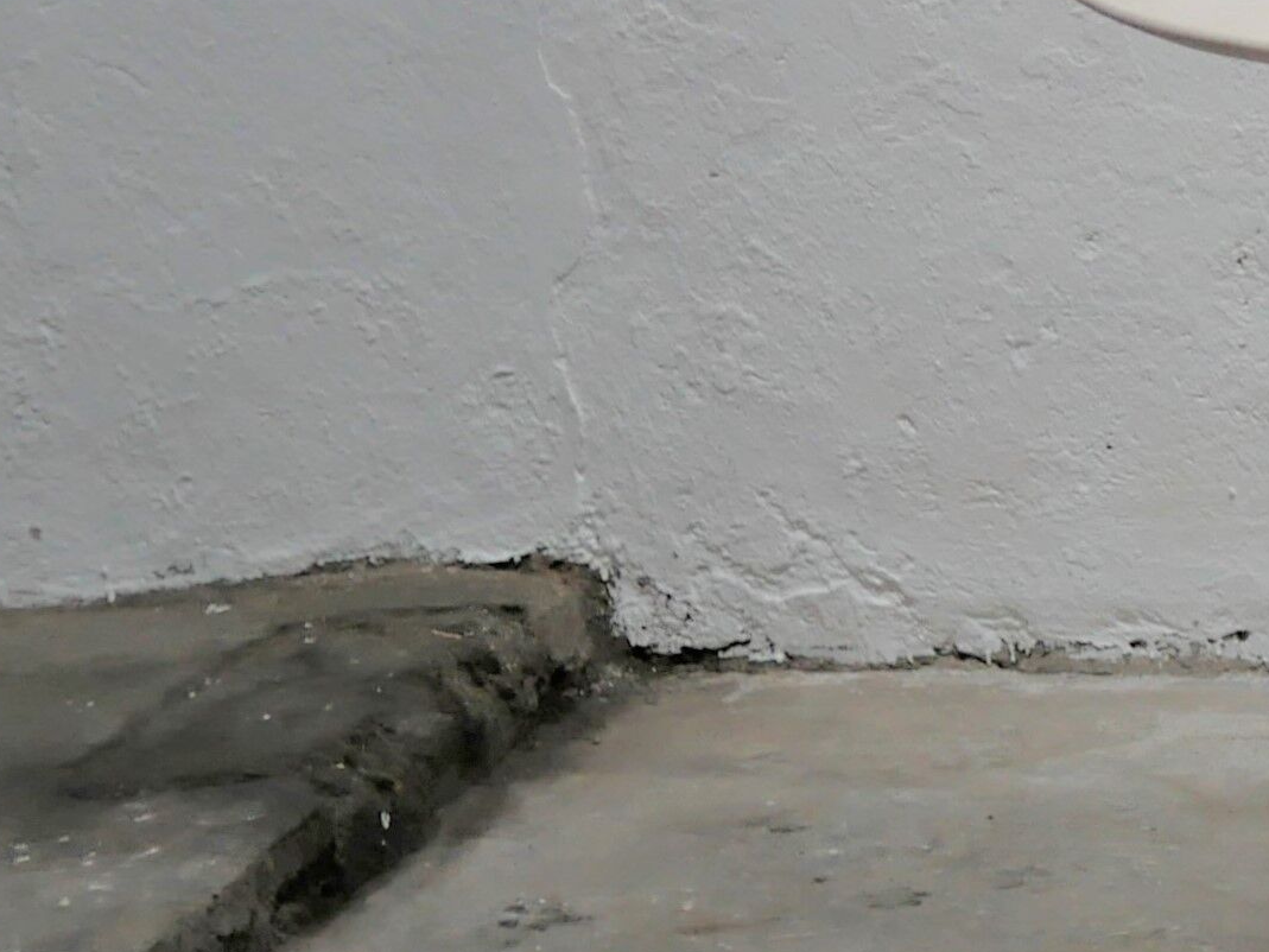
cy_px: -252
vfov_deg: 8.7
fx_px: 6159
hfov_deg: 11.1
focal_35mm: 168
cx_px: 2172
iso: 200
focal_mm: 20
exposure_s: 1/80
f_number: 1.7
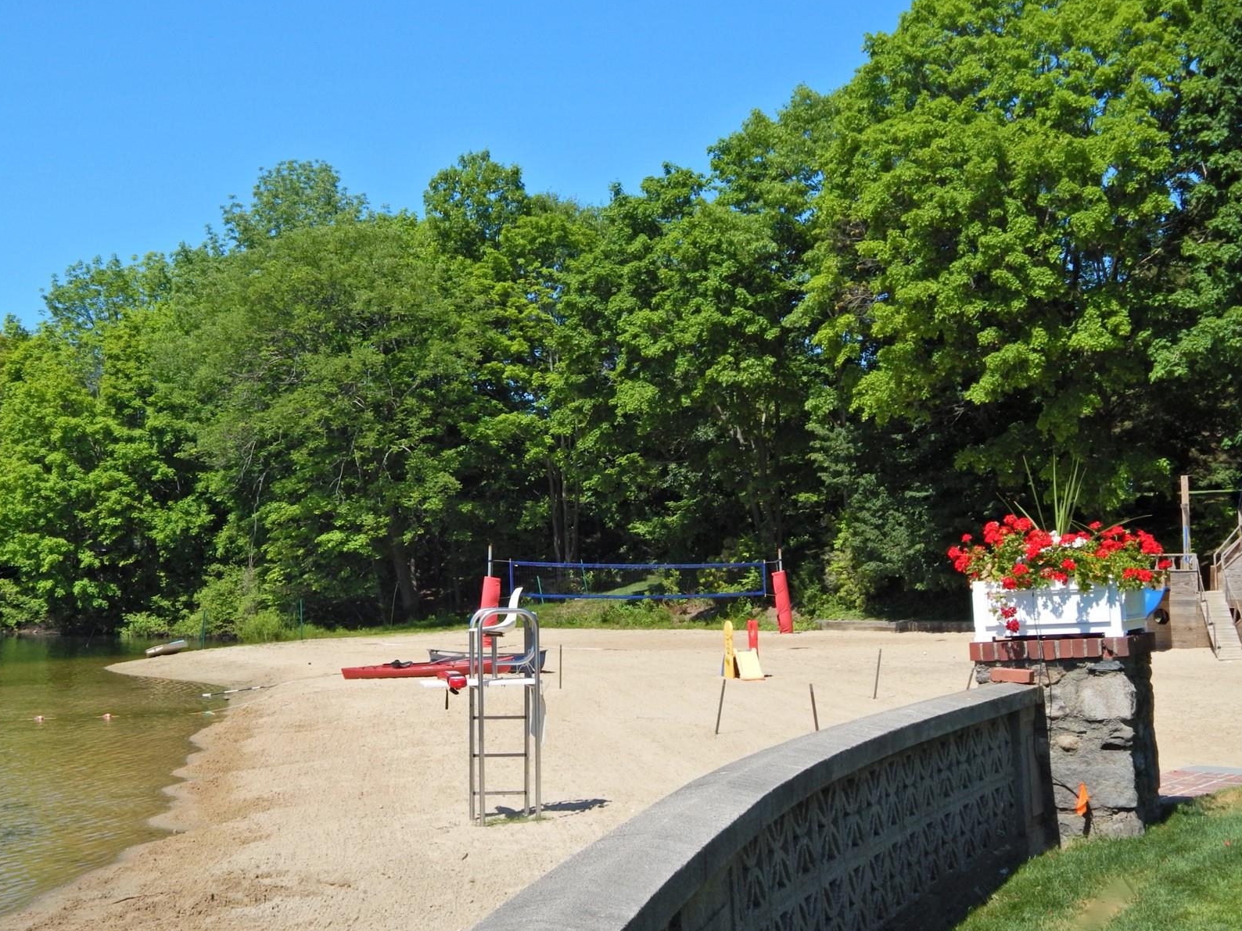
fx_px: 1758
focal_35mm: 49
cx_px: 595
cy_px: 517
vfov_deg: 29.7
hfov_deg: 38.9
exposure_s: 1/1500
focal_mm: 6.8
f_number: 3.4
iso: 125
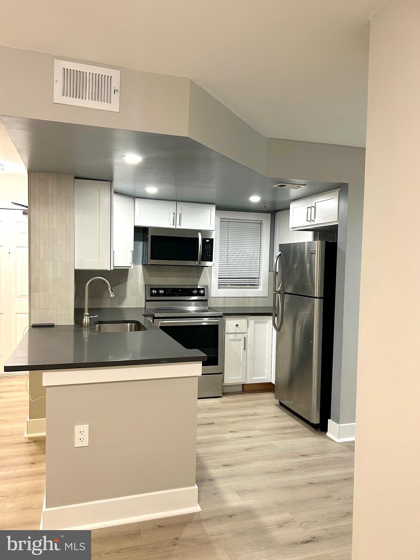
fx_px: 421
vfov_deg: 67.3
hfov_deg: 53.1
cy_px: 280
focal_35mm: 26
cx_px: 210
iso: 160
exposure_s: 1/60
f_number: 1.5
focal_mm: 5.7
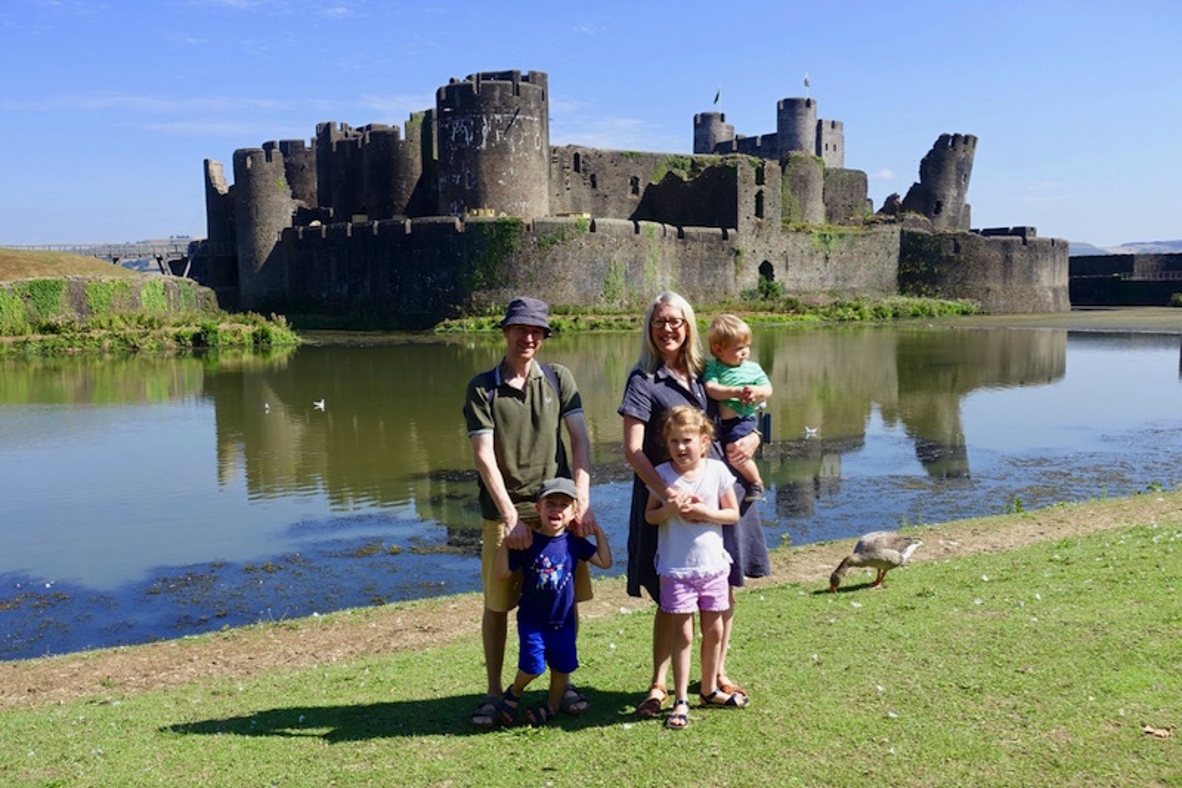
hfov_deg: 57.2
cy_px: 394
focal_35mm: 33
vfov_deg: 40.0
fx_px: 1083
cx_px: 591
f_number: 5.6
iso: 125
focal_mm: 12.06
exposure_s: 1/400
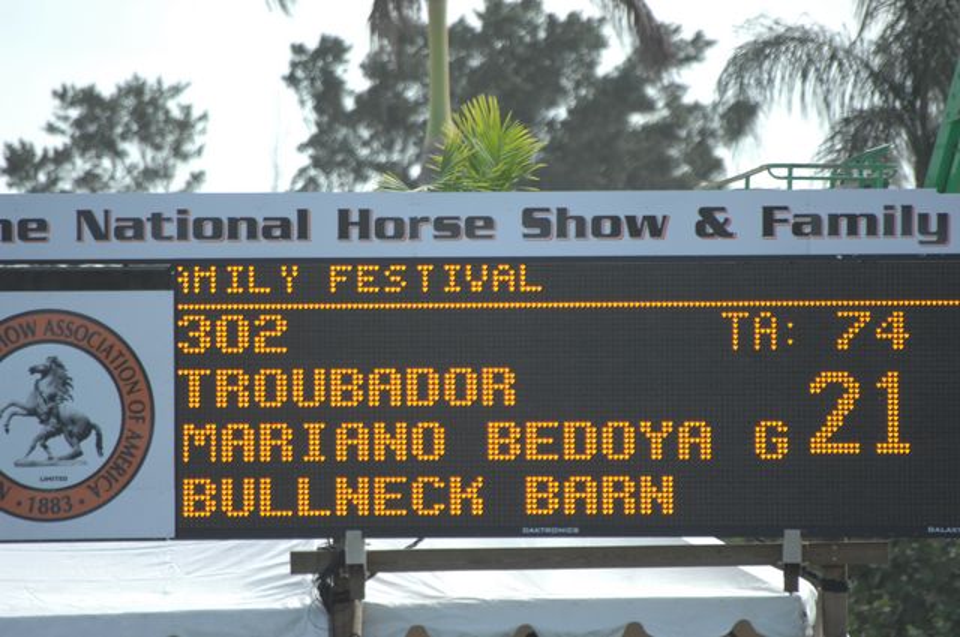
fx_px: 19974
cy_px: 318
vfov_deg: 1.8
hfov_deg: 2.8
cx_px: 480
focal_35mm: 750
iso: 400
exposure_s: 1/500
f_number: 6.3
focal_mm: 500
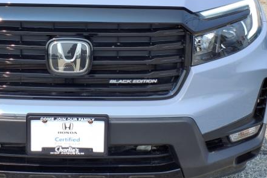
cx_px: 83
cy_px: 40
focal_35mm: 65
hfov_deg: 30.6
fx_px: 482
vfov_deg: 20.7
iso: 40
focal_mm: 3.58
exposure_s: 1/1111
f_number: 1.9
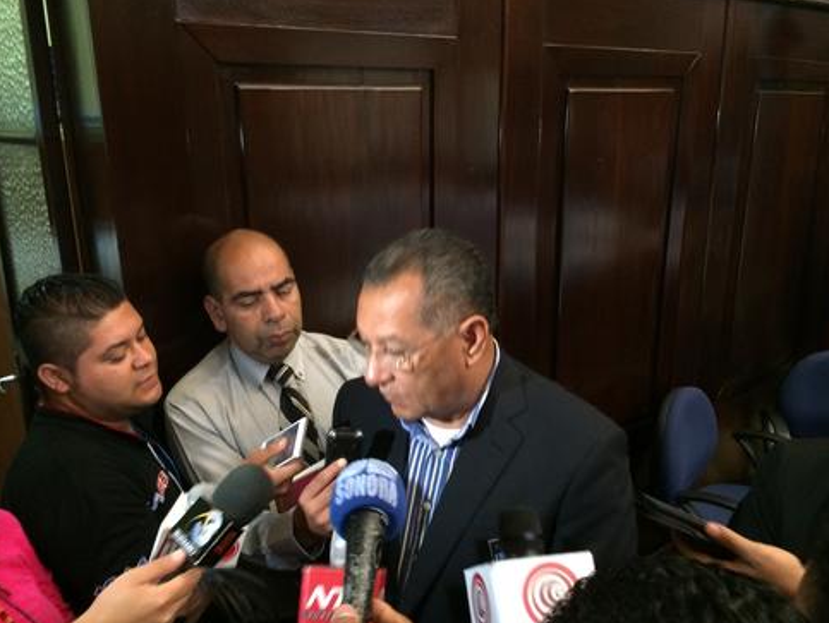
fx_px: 719
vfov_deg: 46.9
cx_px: 422
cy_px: 313
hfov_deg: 59.9
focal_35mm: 30
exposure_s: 1/24
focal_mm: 4.15
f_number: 2.2
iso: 320
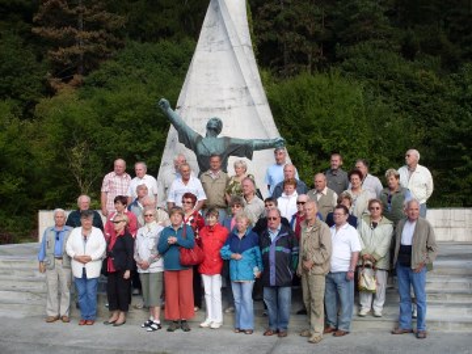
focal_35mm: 38
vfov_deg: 37.7
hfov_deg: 49.0
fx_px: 518
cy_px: 177
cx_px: 236
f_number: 8.4
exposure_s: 1/90
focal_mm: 6.3
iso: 80
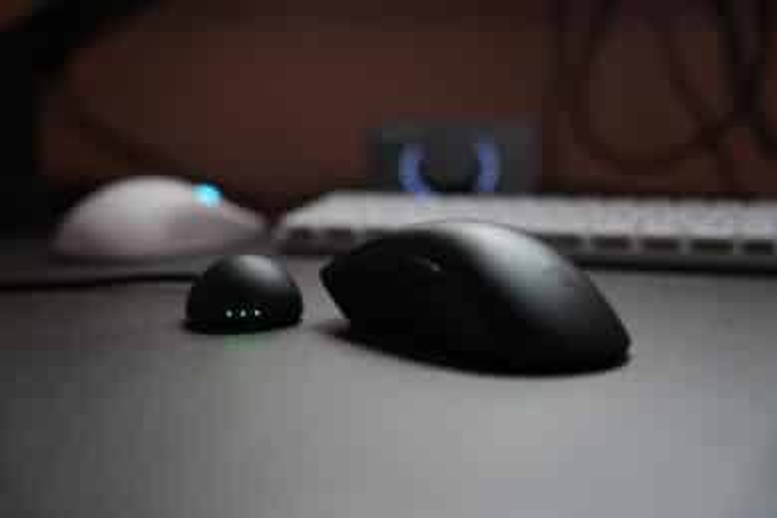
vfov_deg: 27.5
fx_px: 1060
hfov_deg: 40.3
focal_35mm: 49
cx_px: 388
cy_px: 259
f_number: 2.8
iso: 800
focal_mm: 49.1
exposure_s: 1/50
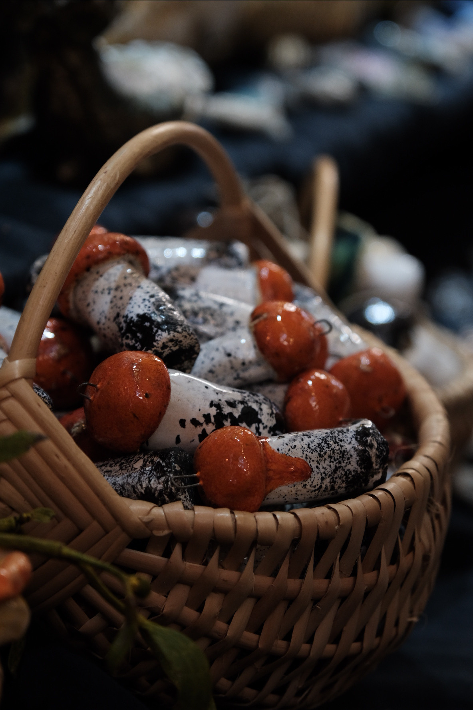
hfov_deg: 13.0
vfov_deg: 19.5
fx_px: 2069
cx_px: 236
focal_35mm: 105
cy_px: 355
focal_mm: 69.8
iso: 1250
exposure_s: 1/60
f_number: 4
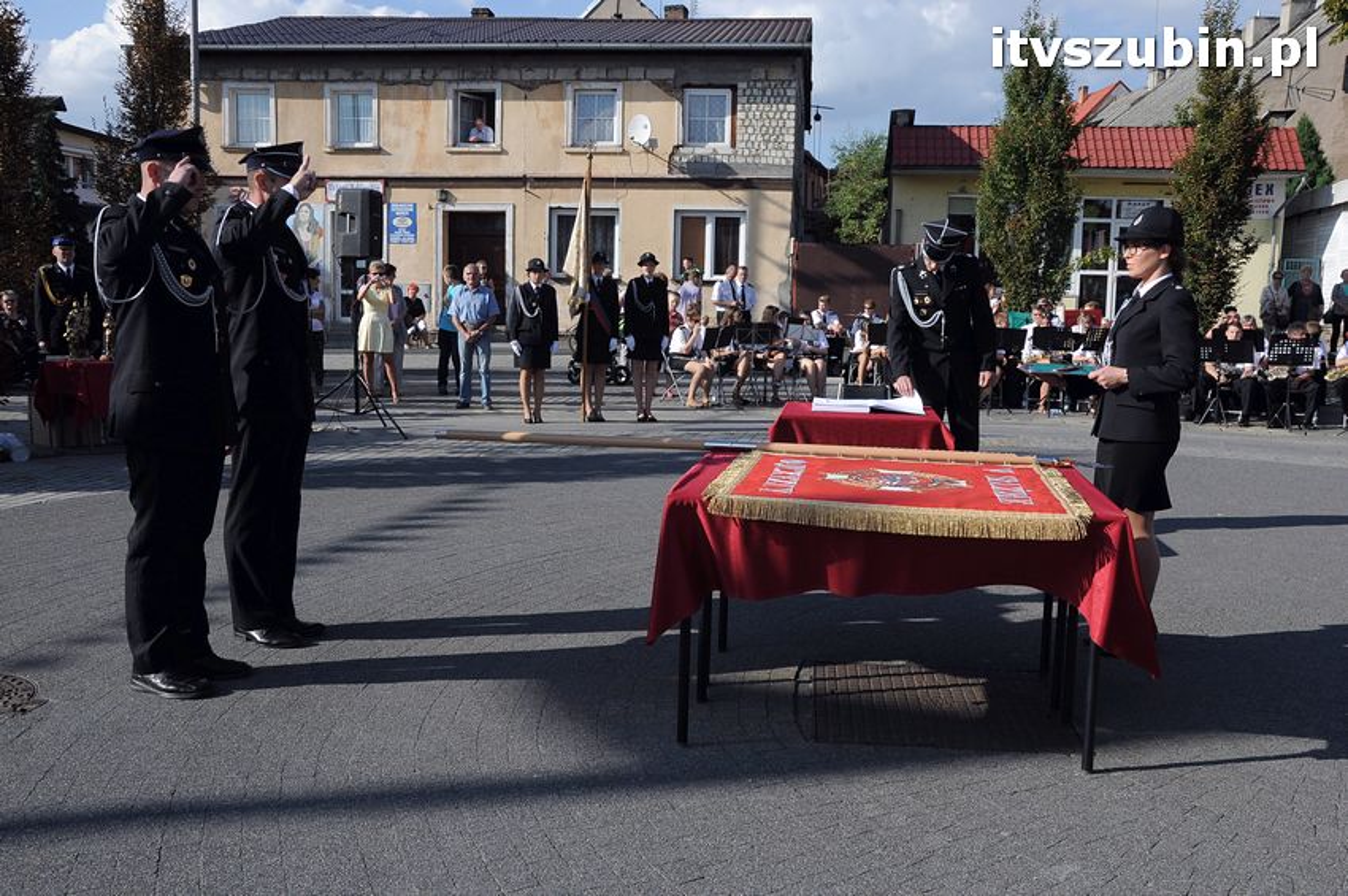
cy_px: 448
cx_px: 674
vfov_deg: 39.9
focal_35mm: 33
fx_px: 1234
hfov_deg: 57.3
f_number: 11
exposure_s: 1/500
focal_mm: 22
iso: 400
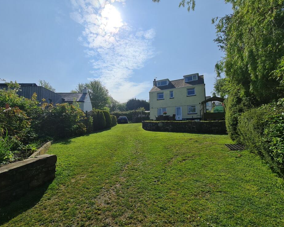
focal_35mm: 14
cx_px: 133
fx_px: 118
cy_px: 117
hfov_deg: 100.6
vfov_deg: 87.9
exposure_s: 1/5312
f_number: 2.2
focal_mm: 2.2
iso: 64
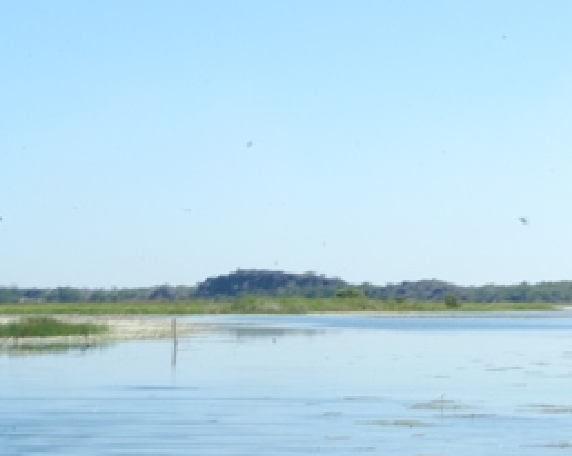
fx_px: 2925
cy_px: 231
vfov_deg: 8.9
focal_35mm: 173
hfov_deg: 11.1
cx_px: 585
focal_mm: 42
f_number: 27
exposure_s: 1/30
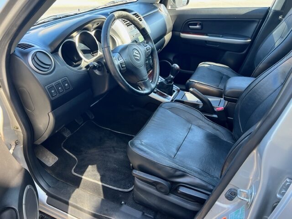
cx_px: 146
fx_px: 219
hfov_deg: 67.3
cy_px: 110
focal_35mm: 26
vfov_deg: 53.1
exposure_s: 1/121
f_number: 1.5
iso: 80
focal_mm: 5.7
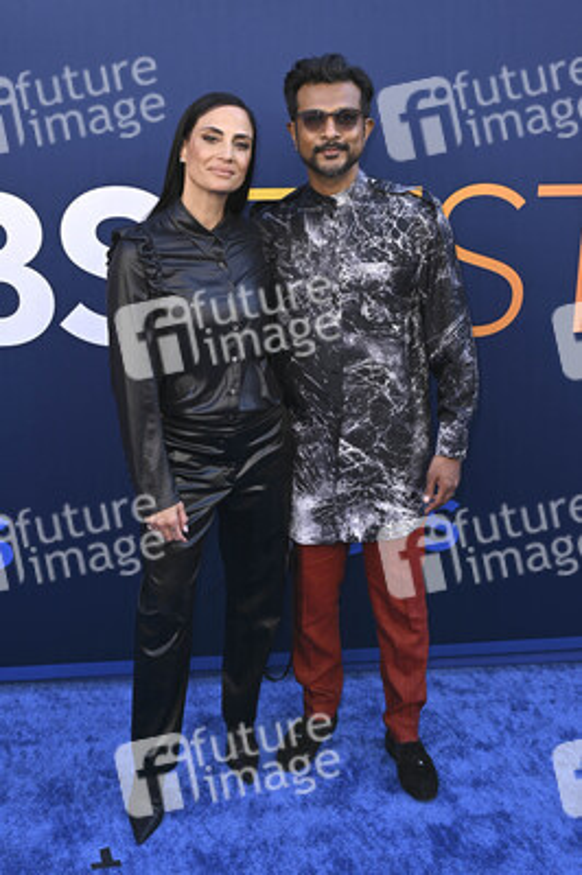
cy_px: 438
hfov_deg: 39.4
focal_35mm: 34
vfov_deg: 56.5
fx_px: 814
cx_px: 291
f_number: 6.3
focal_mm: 33.5
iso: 400
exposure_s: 1/200
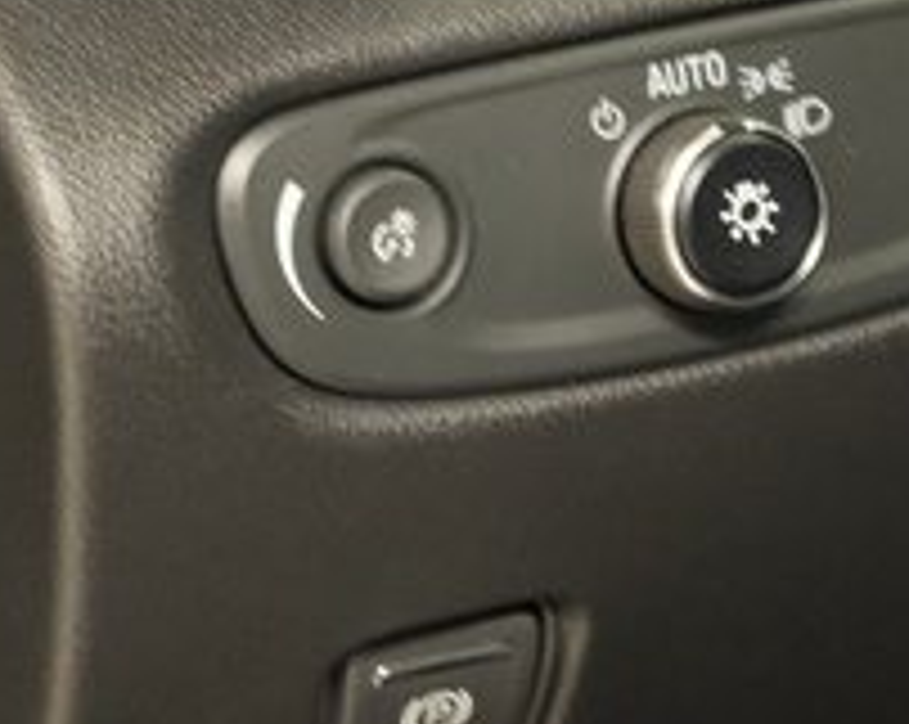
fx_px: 5507
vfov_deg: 7.5
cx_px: 634
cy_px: 317
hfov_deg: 9.4
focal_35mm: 205
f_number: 5
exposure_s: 1/20
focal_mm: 28.9
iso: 3200
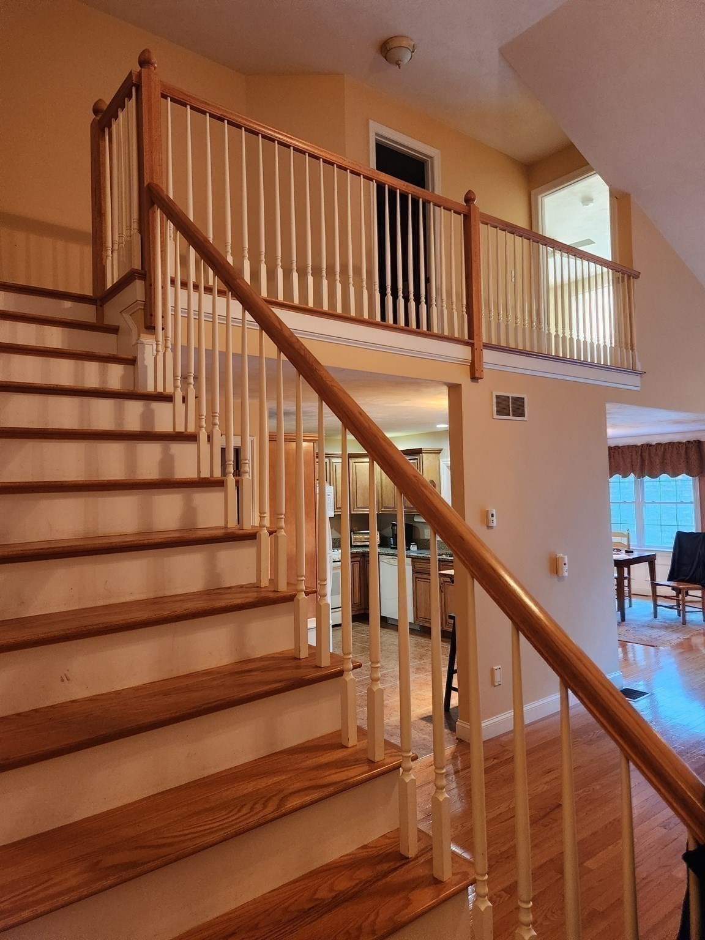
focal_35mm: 23
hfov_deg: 58.9
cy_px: 470
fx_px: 625
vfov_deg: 73.9
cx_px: 352
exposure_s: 1/120
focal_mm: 5.4
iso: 800
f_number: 1.8
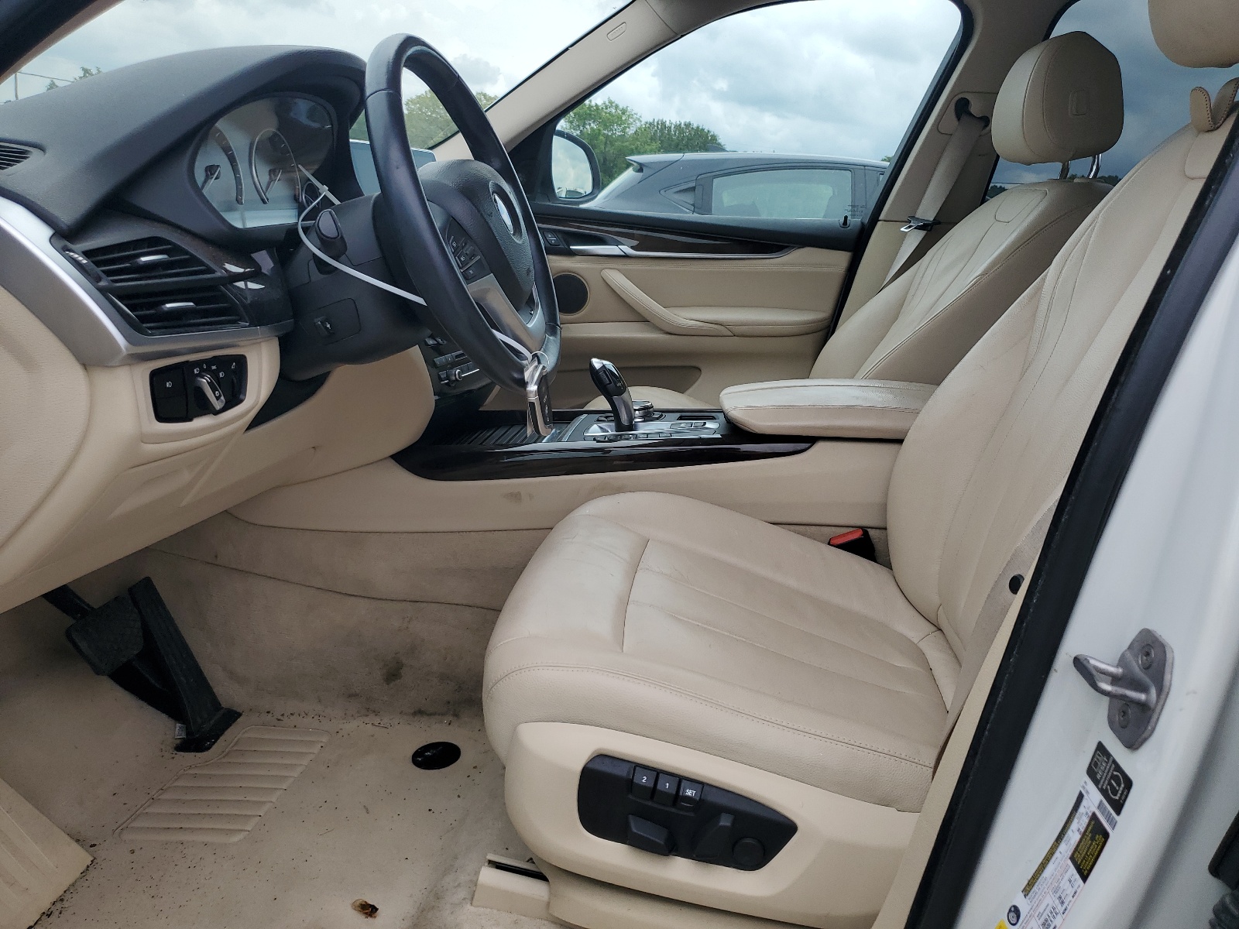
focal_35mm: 26
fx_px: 931
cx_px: 620
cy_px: 464
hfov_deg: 67.3
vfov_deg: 53.1
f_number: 1.5
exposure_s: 1/2000
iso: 50
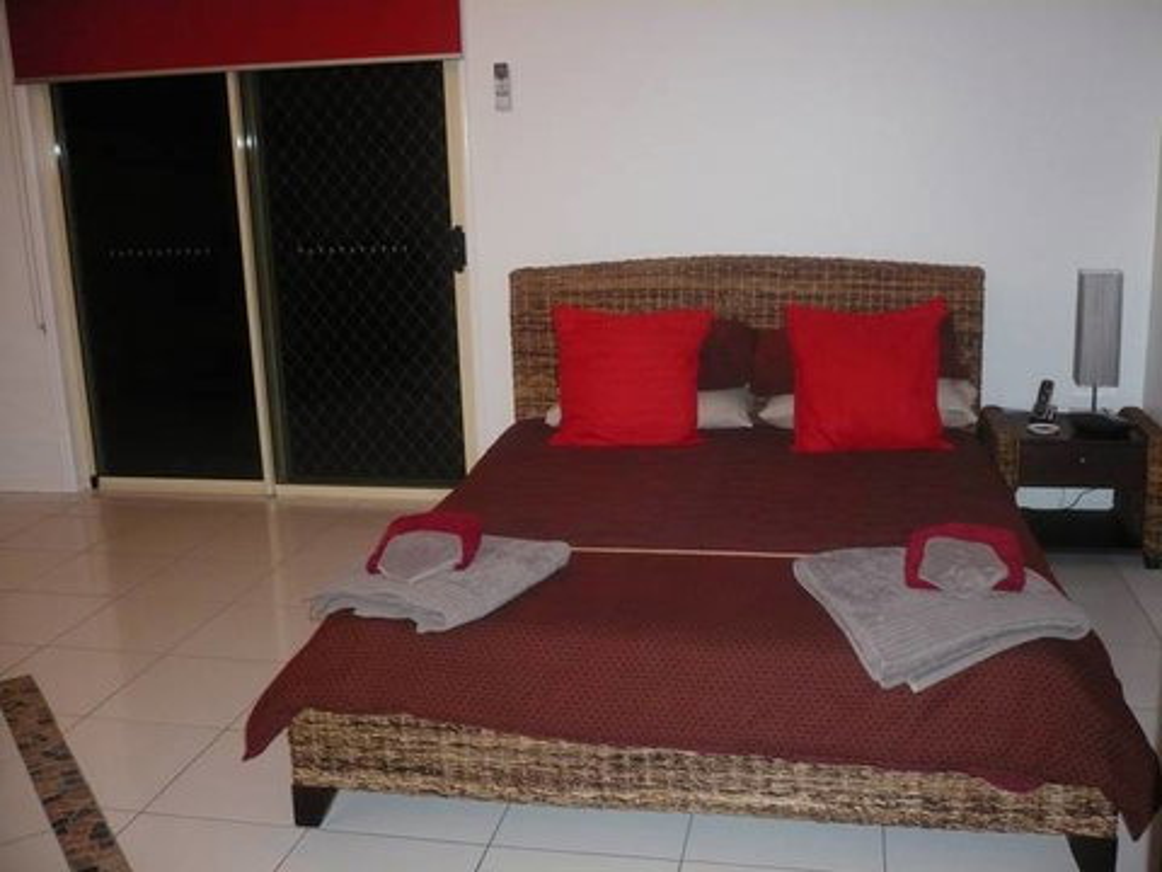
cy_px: 436
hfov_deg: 52.6
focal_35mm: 35
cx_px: 581
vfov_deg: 40.7
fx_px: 1175
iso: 320
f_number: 2.8
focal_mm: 5.8
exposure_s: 1/30
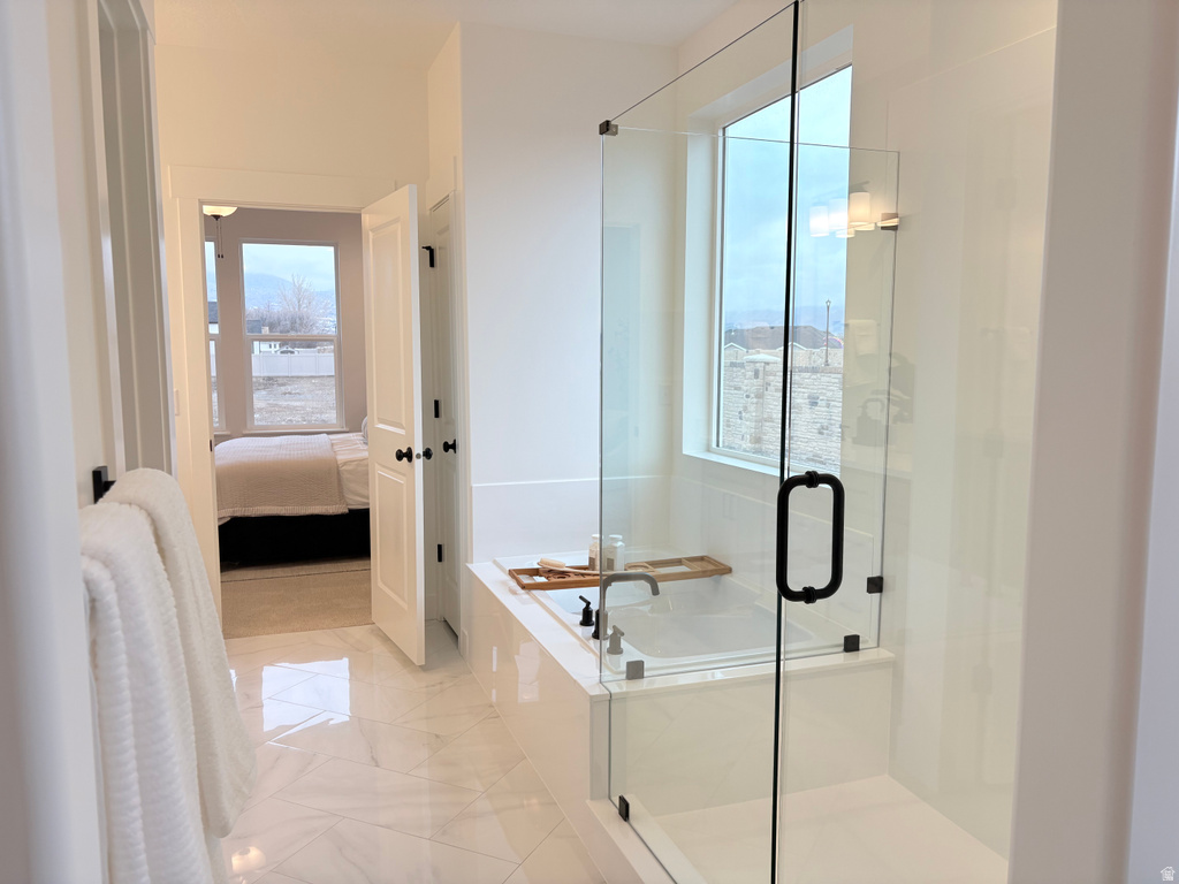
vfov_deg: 53.1
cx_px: 590
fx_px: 886
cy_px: 442
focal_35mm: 26
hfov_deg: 67.3
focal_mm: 5.96
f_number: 1.6
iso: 40
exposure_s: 1/168
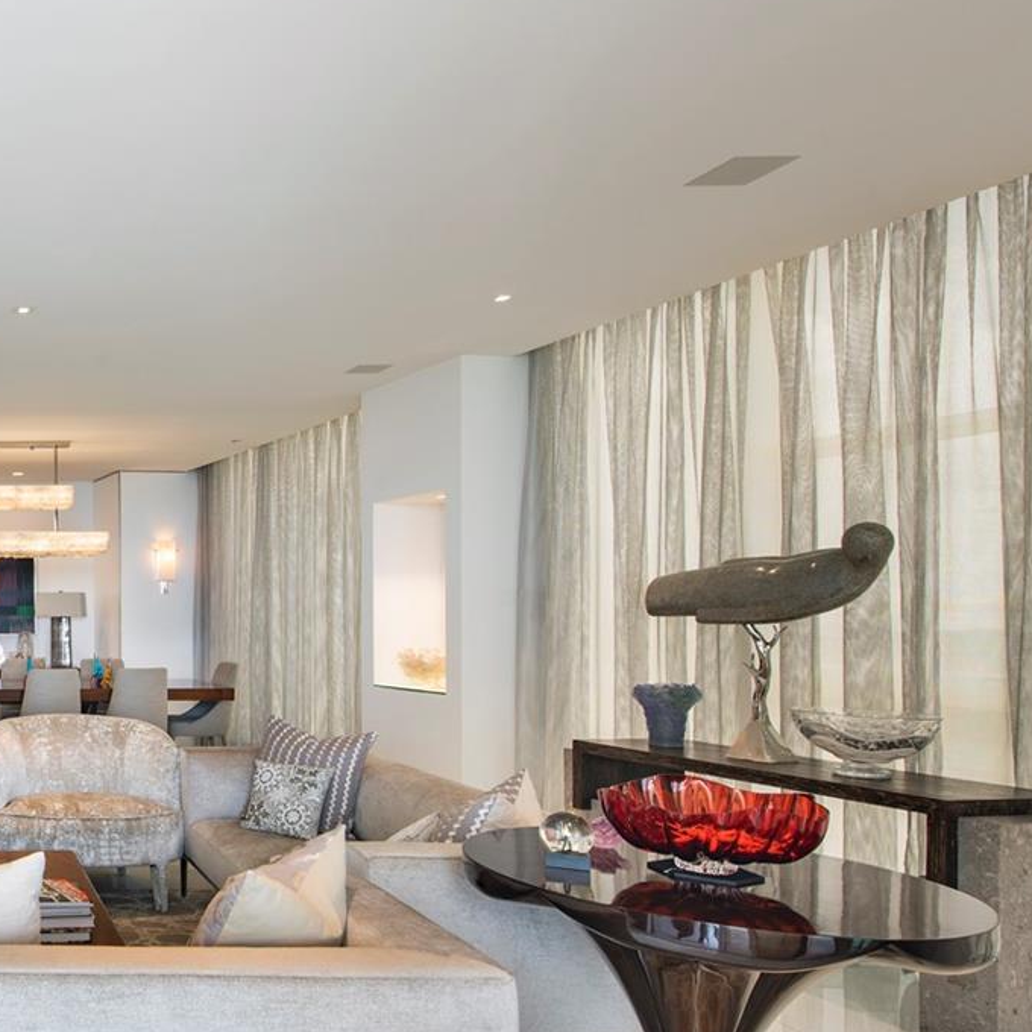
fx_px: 944
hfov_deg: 45.2
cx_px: -70
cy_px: 618
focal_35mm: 28
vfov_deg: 56.9
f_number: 9
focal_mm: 14
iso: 100
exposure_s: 1/10
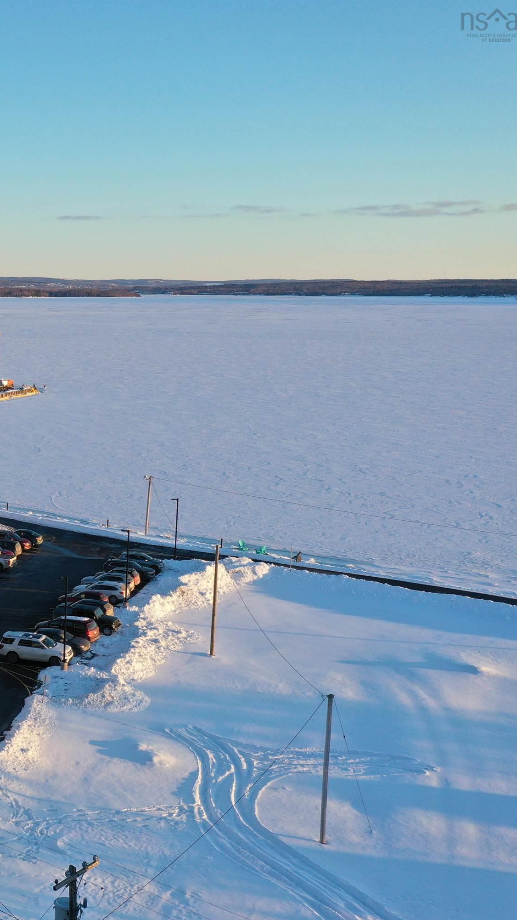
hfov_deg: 23.3
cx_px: -166
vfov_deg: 45.5
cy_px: 467
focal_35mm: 45
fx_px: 1097
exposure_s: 1/200
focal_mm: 10.26
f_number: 4.5
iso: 100
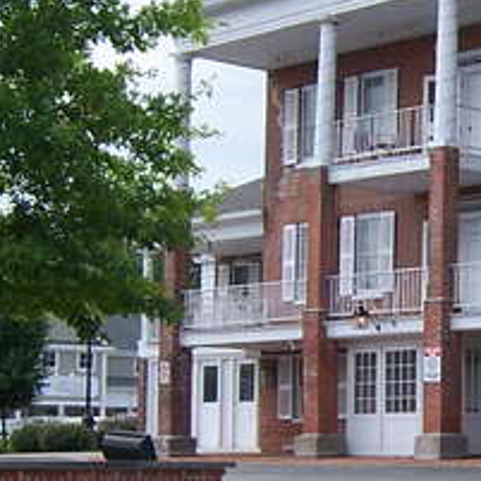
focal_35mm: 116
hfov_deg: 14.3
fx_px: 1824
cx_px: 644
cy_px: 290
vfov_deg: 15.0
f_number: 3.4
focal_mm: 5.5
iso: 80
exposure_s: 1/500
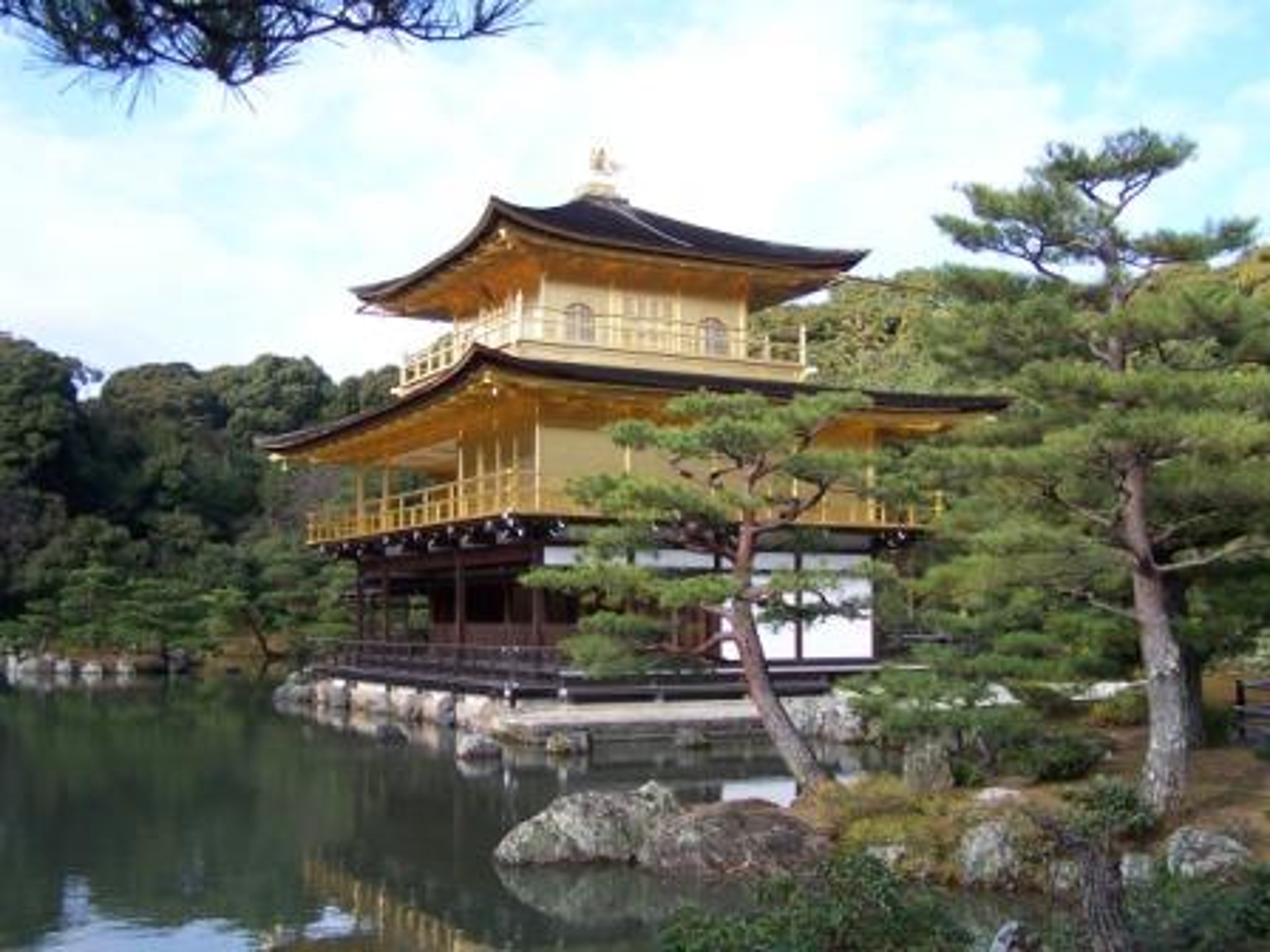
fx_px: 1468
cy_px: 476
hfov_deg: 46.8
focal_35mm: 40
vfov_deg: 36.0
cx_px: 635
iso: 80
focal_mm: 6.7
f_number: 2.8
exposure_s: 1/500
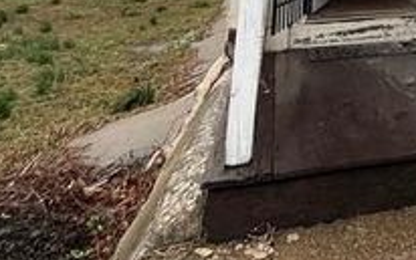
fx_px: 544
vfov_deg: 19.3
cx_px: 460
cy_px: -223
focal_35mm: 48
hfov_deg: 35.6
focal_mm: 2.22
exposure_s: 1/154
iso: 64
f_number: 2.2
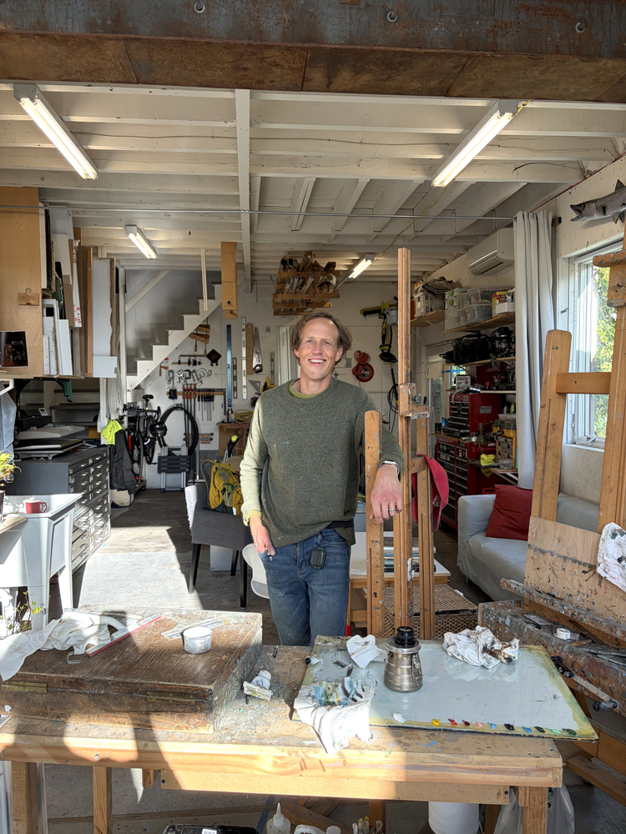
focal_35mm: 26
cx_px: 313
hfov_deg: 53.1
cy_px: 417
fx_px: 627
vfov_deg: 67.3
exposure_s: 1/178
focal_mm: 5.96
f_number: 1.6
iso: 50
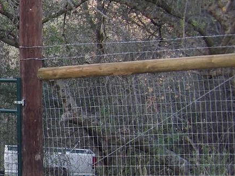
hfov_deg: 11.8
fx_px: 1079
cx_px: -134
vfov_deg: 9.3
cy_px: 122
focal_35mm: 159
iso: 100
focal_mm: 8.2
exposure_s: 1/68
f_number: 3.3
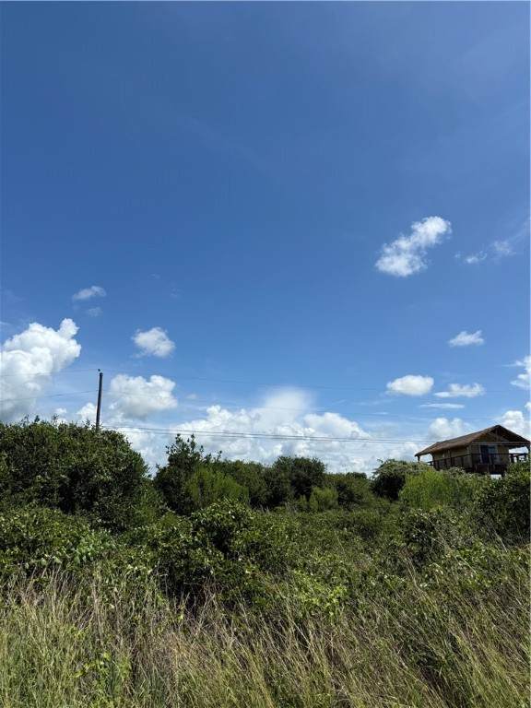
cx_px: 266
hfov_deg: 56.8
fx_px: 491
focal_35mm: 24
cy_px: 354
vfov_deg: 71.6
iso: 80
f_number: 1.78
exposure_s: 1/7353
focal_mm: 6.76
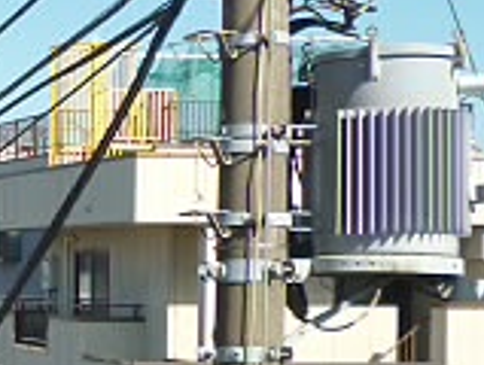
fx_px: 1724
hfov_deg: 13.7
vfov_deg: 12.0
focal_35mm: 123
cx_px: -466
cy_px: 306
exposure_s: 1/100
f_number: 9
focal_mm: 5
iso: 100
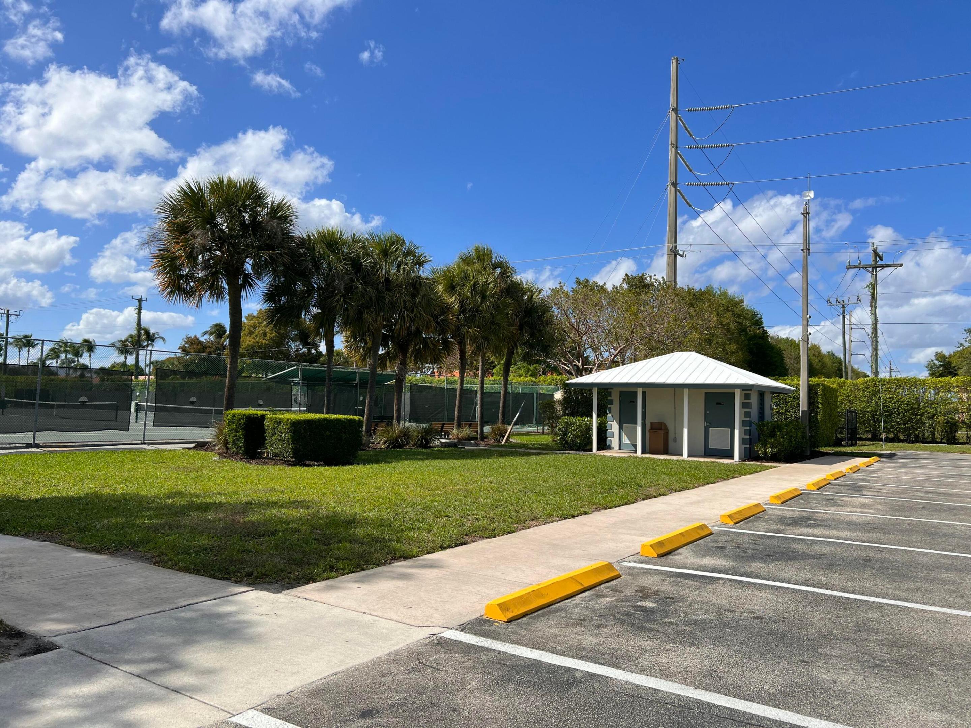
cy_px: 364
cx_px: 486
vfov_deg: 53.1
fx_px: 729
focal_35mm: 26
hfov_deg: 67.3
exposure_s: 1/4630
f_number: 1.5
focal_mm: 5.7
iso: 50
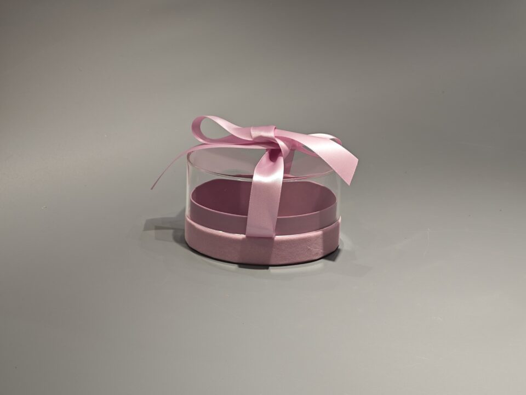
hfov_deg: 26.0
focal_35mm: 75
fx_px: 1140
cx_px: 263
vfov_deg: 19.6
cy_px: 198
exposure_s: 1/100
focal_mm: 10.1
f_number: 2
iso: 125
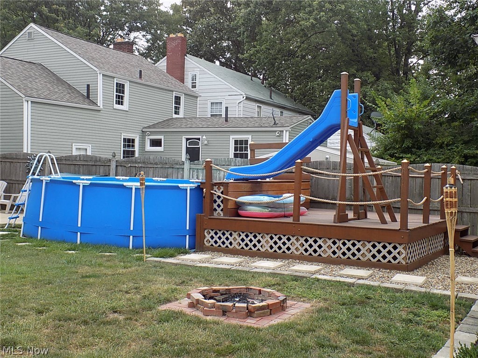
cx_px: 239
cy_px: 179
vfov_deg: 35.1
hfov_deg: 45.8
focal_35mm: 41
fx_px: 566
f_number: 3.6
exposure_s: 1/250
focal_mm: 7.3
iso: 80
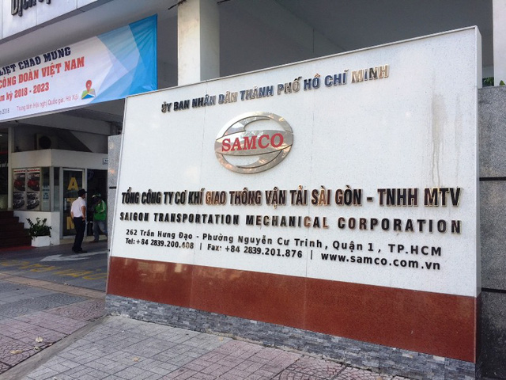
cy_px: 190
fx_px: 424
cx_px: 253
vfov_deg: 48.2
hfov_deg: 61.7
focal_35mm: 29
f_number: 2.2
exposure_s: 1/179
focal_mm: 4.15
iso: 32
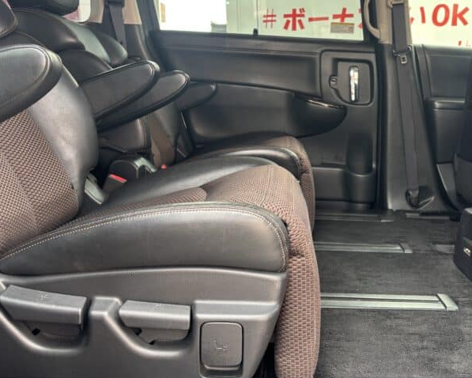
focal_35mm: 34
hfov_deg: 52.2
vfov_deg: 43.1
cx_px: 299
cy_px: 149
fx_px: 475
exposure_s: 1/121
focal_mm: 5.96
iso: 125
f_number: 1.6
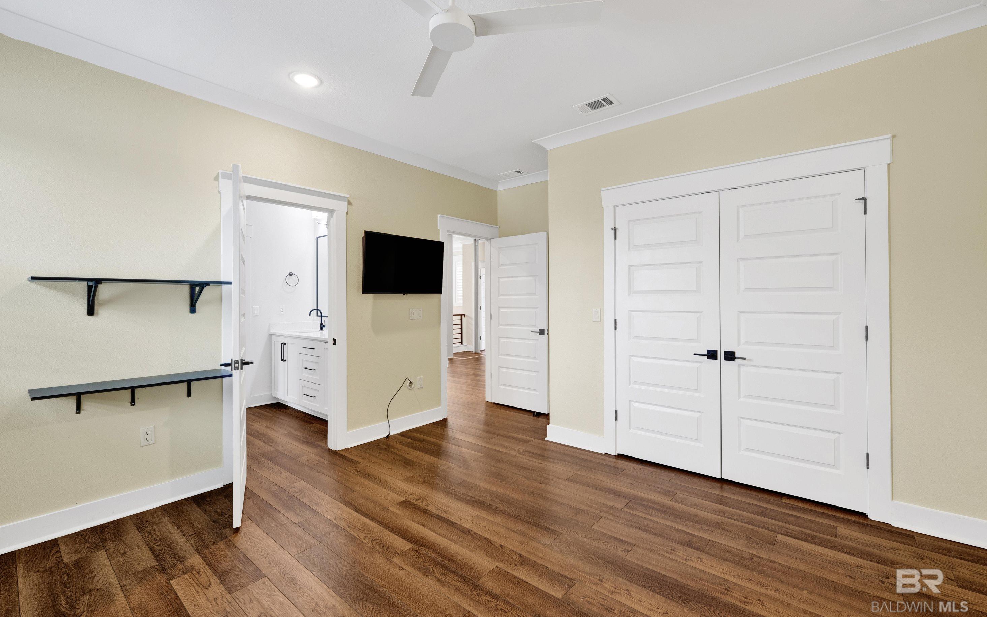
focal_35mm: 15
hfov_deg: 101.5
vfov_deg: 74.7
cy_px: 294
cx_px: 486
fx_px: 403
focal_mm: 14
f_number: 13
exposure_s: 1/2.5
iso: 400
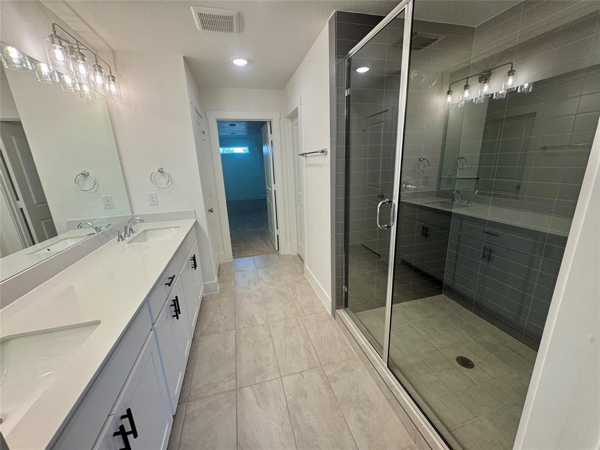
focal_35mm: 14
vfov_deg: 85.7
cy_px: 225
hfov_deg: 102.1
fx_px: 243
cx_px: 300
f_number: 2.2
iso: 80
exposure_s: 1/120
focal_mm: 2.22
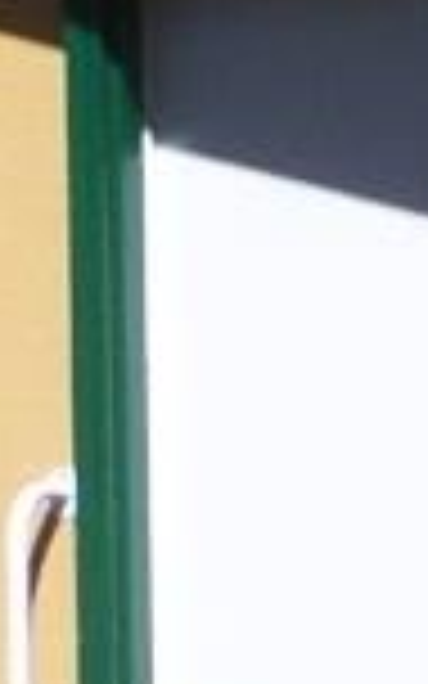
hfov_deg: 4.1
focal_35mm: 321
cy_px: -40
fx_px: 5991
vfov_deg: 6.5
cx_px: 198
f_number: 2.8
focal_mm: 5.85
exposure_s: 1/1000
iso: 64
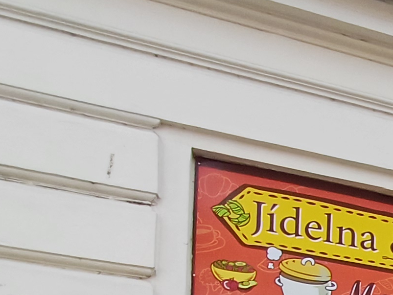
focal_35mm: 65
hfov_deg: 21.9
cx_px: 660
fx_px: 738
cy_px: 532
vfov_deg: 18.0
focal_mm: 1.64
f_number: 2.2
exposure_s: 1/309
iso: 40
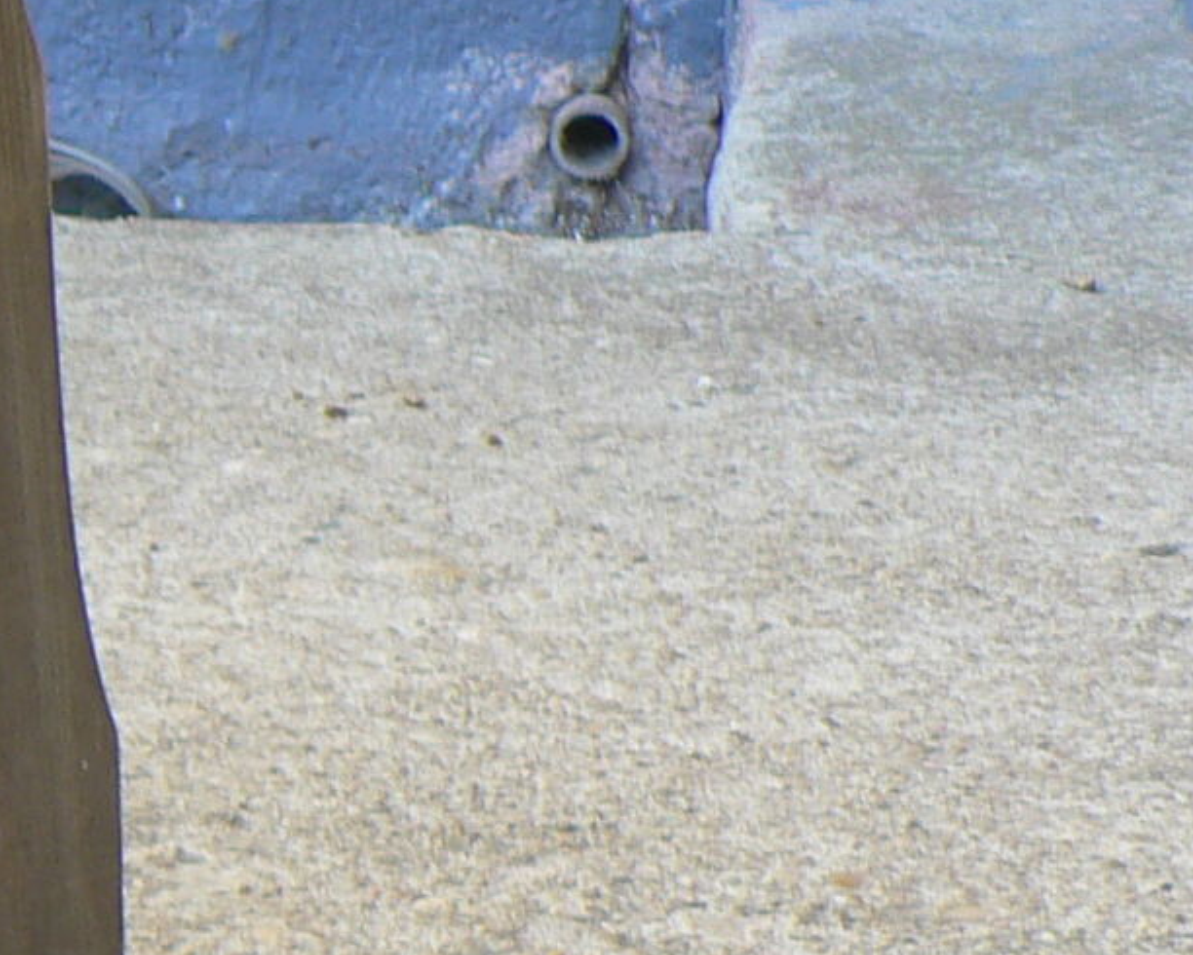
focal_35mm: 147
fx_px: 5192
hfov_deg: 11.7
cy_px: 555
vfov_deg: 10.5
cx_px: -1205
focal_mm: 6
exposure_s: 1/50
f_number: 2.8
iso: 80
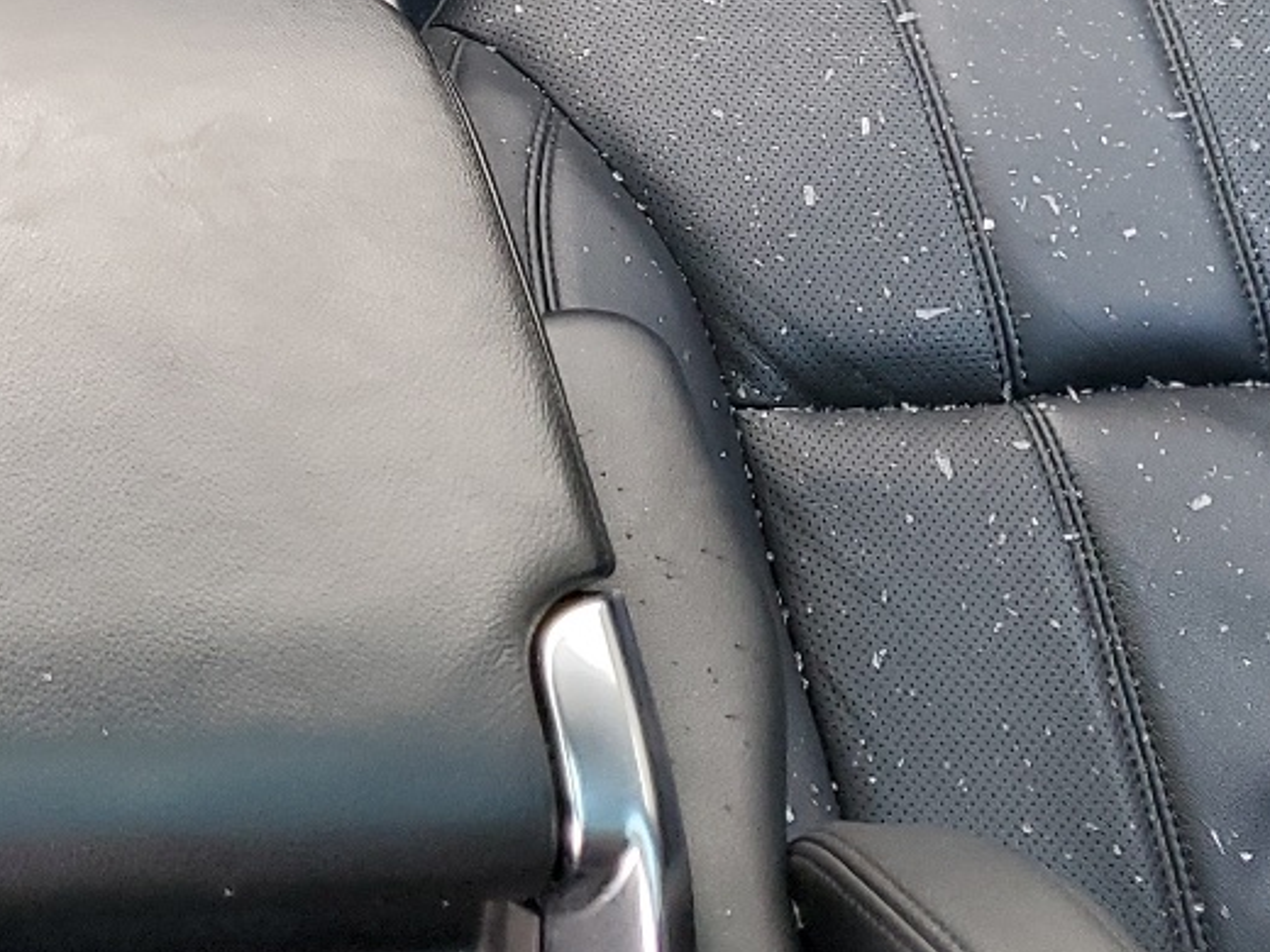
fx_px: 2935
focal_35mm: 80
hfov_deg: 23.2
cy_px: -293
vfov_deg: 17.3
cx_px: -61
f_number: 1.5
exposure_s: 1/120
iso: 91
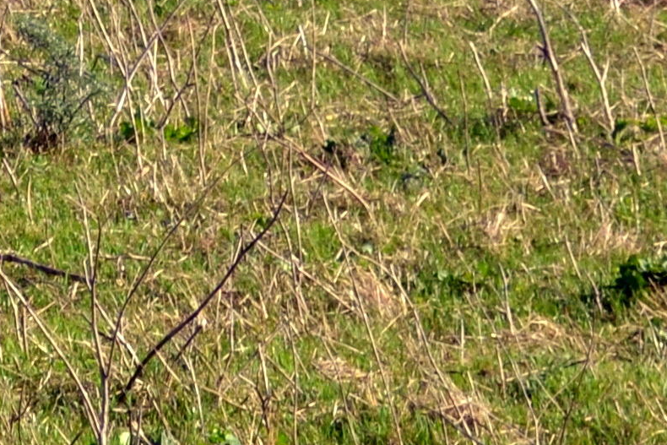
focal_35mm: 481
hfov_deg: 4.2
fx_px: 8911
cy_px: -742
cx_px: -927
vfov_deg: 2.8
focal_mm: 55
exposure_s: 1/200
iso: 100
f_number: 7.1
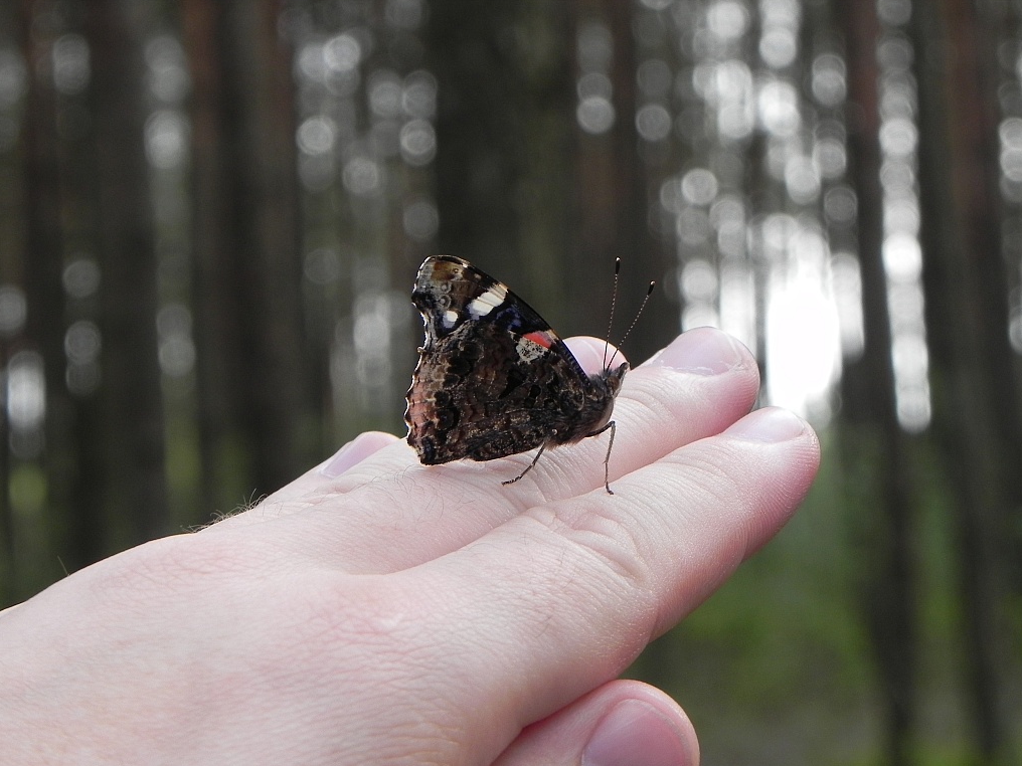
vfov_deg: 11.4
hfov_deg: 15.2
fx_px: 3838
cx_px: 511
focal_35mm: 130
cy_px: 383
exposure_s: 1/66.2
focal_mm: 23
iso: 160
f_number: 4.5
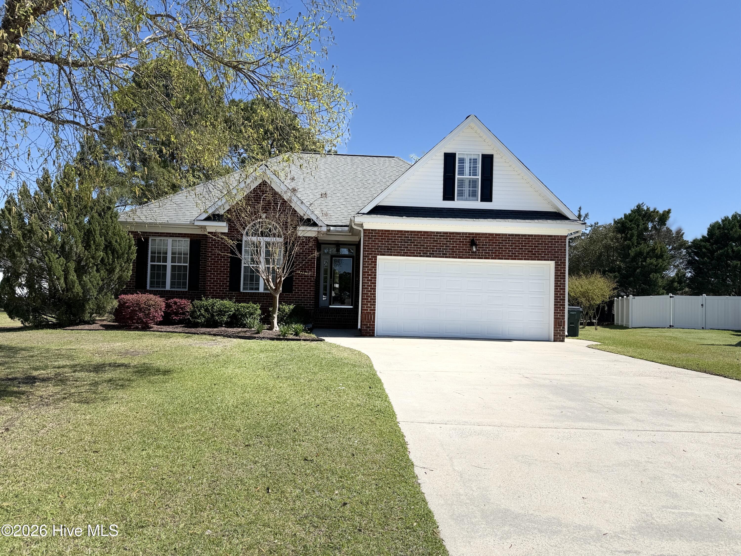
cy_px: 278
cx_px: 370
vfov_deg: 56.8
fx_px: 514
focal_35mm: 24
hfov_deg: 71.6
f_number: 1.78
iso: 80
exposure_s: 1/5714
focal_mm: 6.76
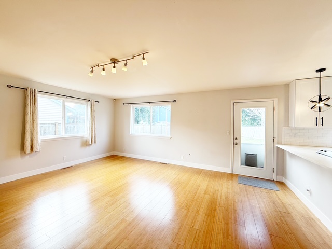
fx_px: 134
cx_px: 166
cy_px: 124
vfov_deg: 85.7
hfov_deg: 102.1
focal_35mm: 14
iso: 100
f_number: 2.2
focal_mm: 2.22
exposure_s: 1/120
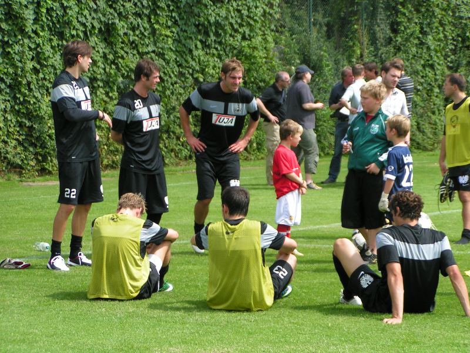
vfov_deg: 10.9
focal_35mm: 136
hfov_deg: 14.5
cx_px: 235
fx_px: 1847
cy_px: 176
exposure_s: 1/640
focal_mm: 20.9
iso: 50
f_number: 3.5
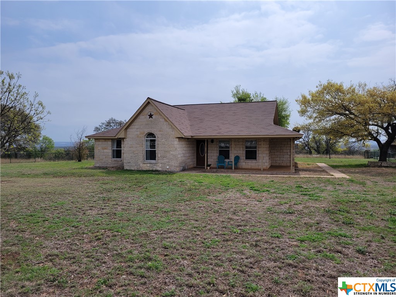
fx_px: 297
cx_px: 198
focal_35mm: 26
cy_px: 148
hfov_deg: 67.3
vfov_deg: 53.1
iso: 40
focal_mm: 5.4
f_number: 1.8
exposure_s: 1/6354
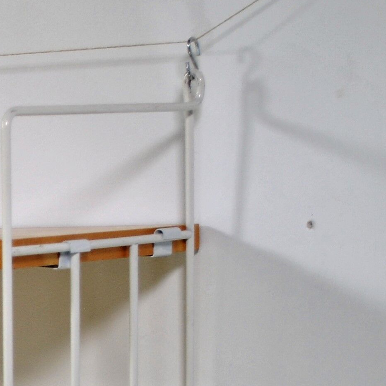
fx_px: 2006
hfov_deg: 10.5
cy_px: 467
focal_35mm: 159
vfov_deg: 10.8
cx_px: -229
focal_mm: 30
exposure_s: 1/160
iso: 200
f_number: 4.5
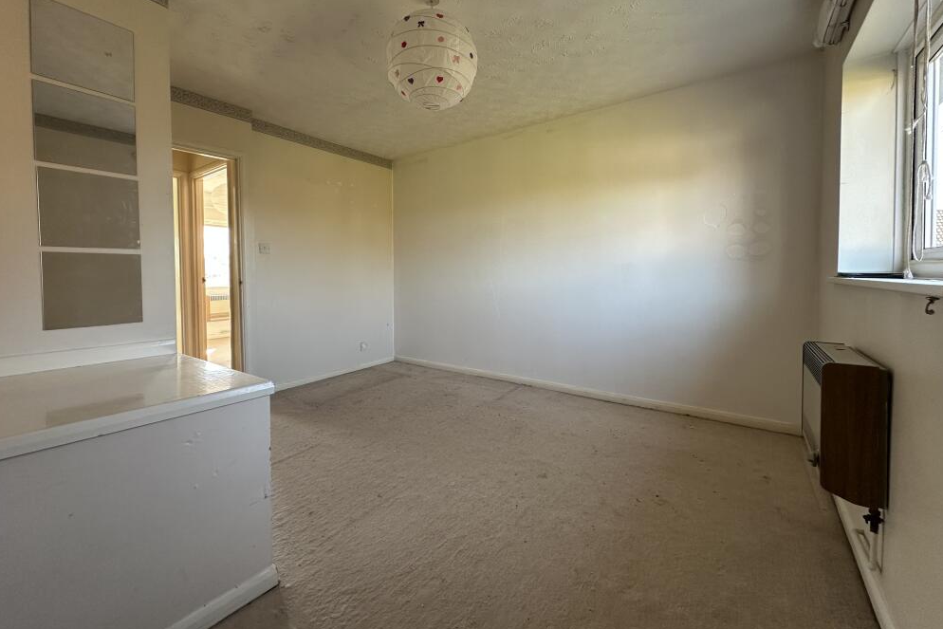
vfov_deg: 77.1
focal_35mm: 15
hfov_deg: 100.4
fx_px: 393
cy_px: 285
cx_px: 462
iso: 125
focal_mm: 2.22
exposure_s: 1/99
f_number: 2.2
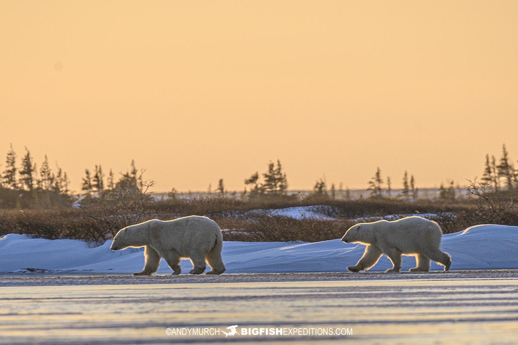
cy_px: 172
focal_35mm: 900
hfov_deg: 2.3
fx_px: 12949
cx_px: 259
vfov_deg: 1.5
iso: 800
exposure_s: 1/1000
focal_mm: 600
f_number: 8
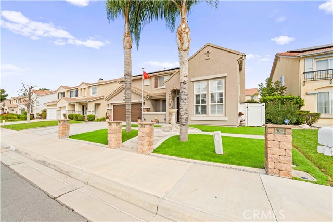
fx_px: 130
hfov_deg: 104.2
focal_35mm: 14
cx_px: 166
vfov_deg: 81.2
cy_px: 111
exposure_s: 1/320
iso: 125
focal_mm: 14
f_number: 8
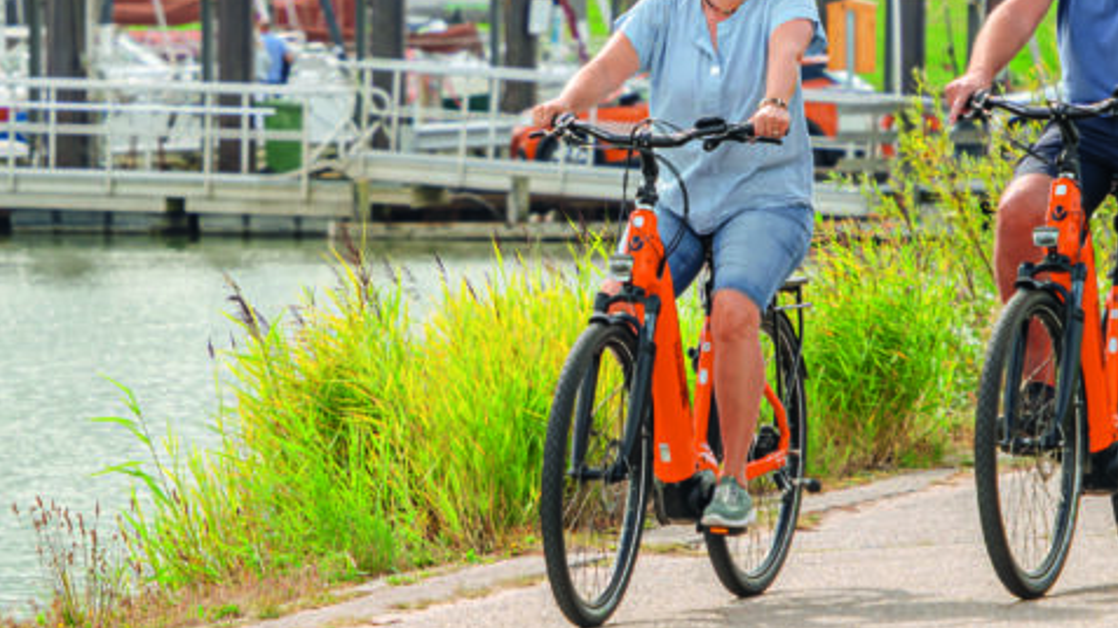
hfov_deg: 7.3
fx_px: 8802
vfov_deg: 4.1
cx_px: 410
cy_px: 186
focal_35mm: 297
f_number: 5
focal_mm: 132
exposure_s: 1/800
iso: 200
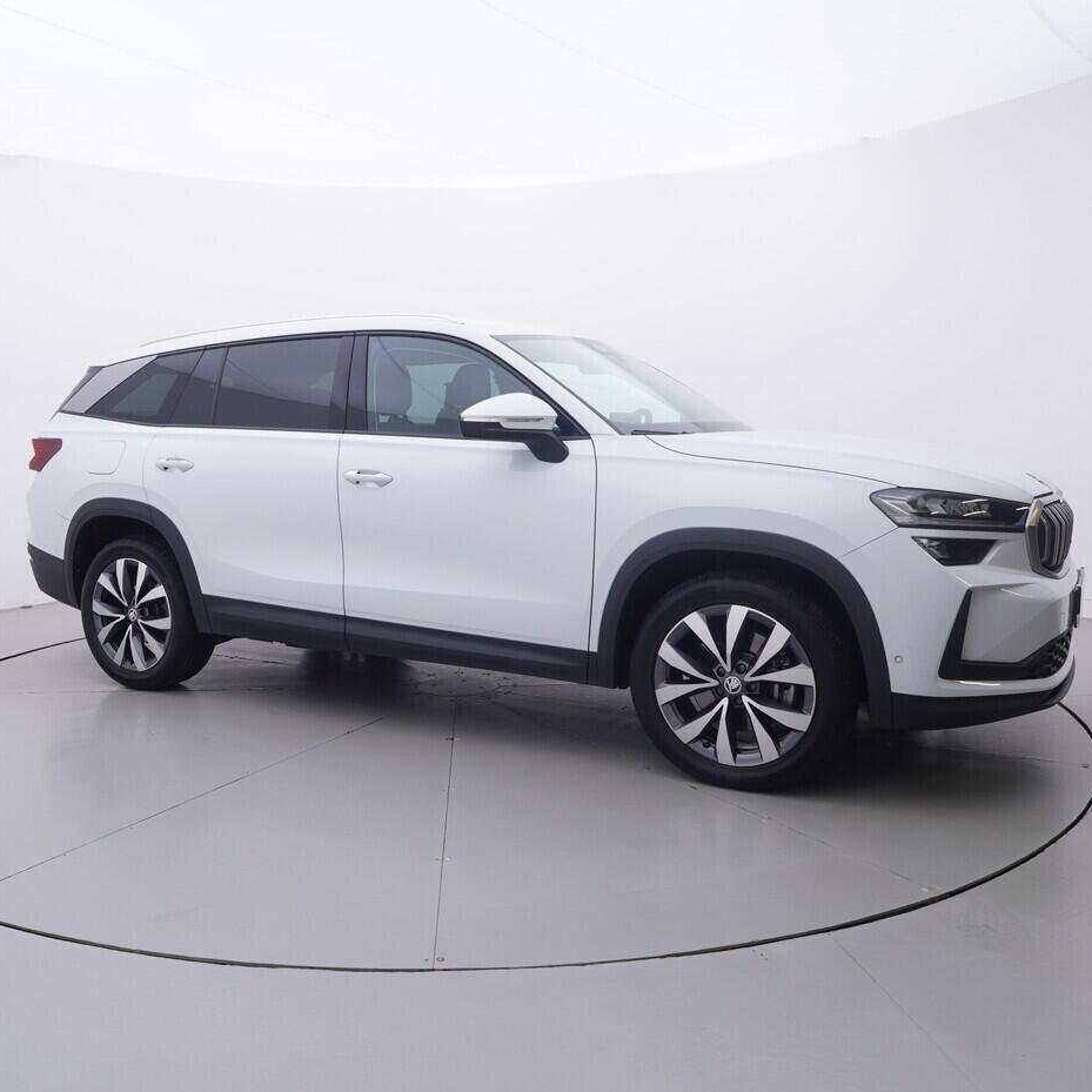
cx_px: 457
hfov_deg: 54.3
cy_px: 547
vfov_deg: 54.6
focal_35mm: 30
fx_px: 1059
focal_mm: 15
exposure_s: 1/80
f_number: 5
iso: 200
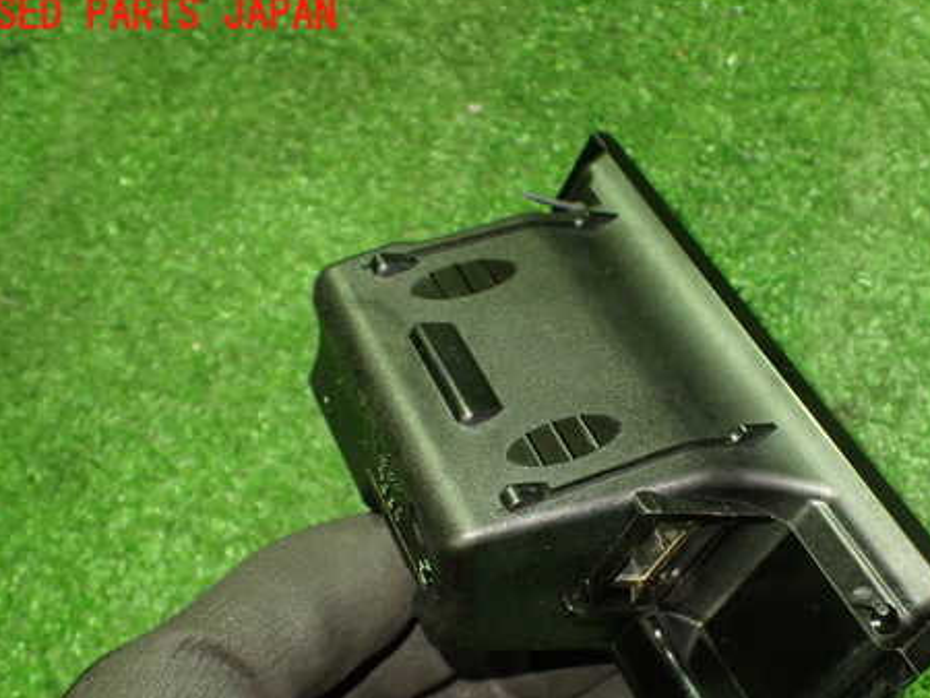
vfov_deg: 35.7
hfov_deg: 46.4
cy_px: 454
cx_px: 581
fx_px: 1075
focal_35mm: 40
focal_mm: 5.4
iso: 800
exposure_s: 1/30
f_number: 2.3
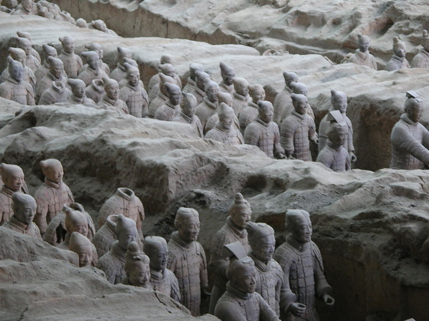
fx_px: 1661
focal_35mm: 134
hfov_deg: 14.7
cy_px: 160
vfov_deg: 11.1
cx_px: 214
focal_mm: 27.8
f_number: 4.2
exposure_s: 1/41
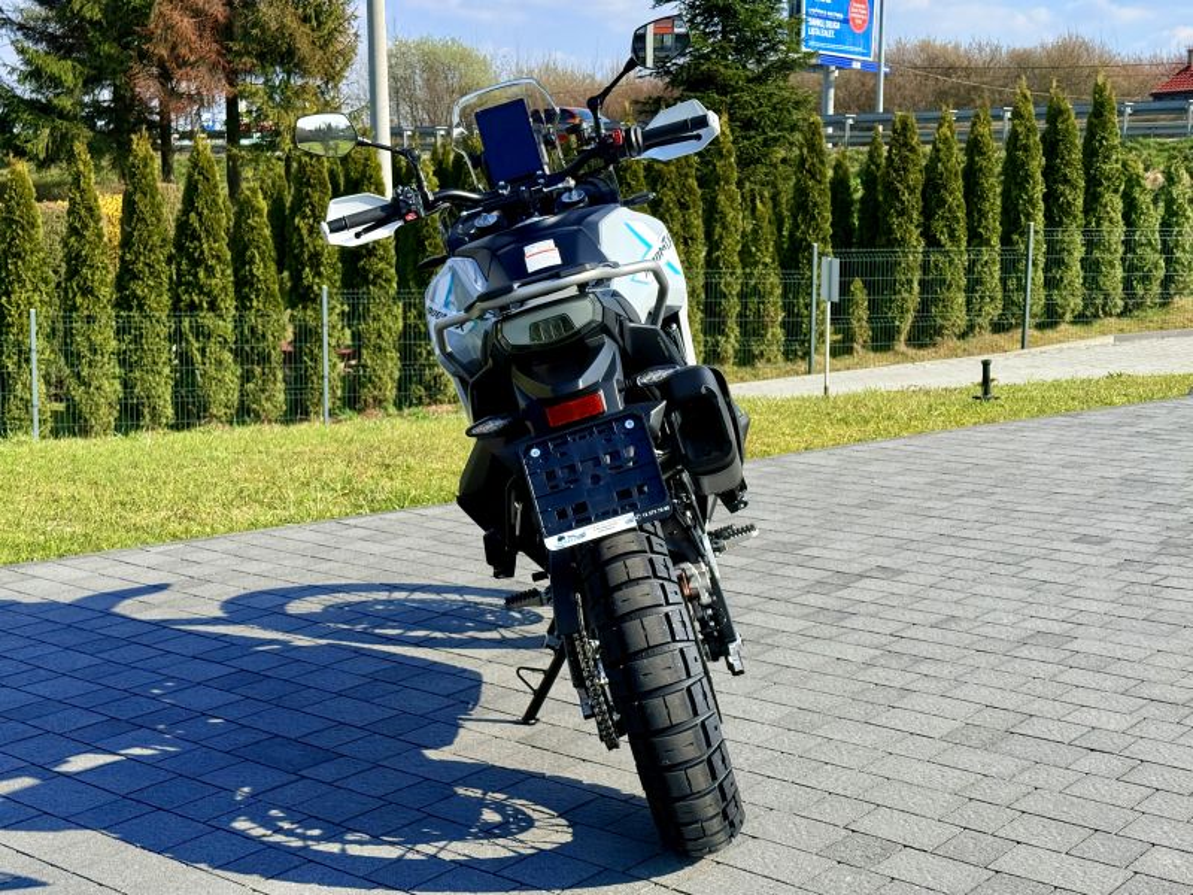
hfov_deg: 39.7
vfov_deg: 30.3
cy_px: 448
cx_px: 596
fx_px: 1654
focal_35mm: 48
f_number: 1.78
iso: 80
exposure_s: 1/4329
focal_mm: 6.76
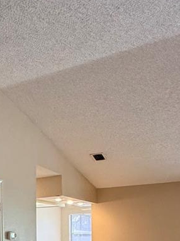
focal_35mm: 44
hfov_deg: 30.7
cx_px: 4
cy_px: 240
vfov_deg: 38.3
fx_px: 305
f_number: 2.2
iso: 250
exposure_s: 1/120
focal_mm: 2.22
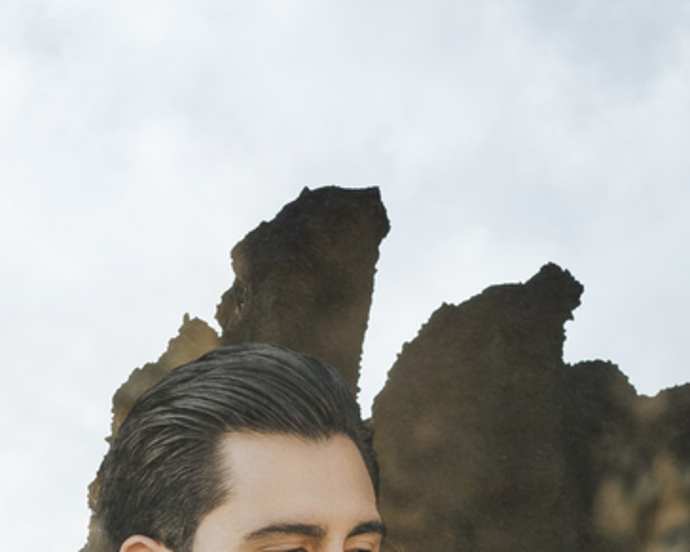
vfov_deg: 5.9
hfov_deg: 7.4
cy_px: 402
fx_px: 5308
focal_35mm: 260
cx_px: 176
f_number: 6.4
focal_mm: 56
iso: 250
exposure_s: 1/800
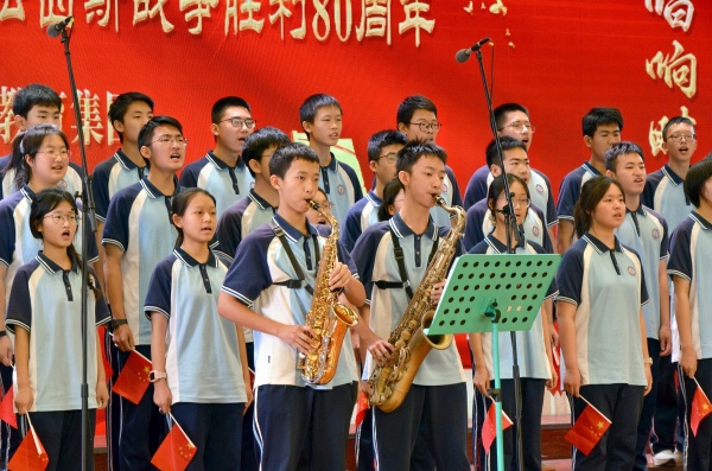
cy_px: 236
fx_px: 2723
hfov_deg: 14.9
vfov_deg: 9.9
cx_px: 356
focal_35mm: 138
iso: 1000
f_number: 9
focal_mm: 92
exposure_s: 1/80
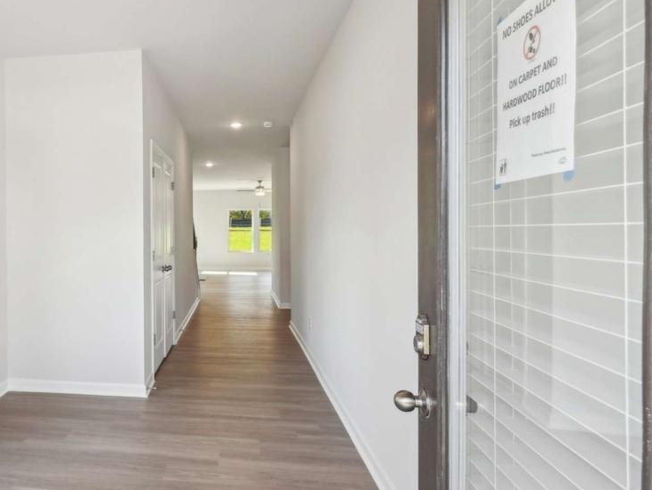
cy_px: 231
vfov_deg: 61.1
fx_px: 415
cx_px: 164
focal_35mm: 22
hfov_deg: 71.3
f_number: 8
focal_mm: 14
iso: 320
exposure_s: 1/40
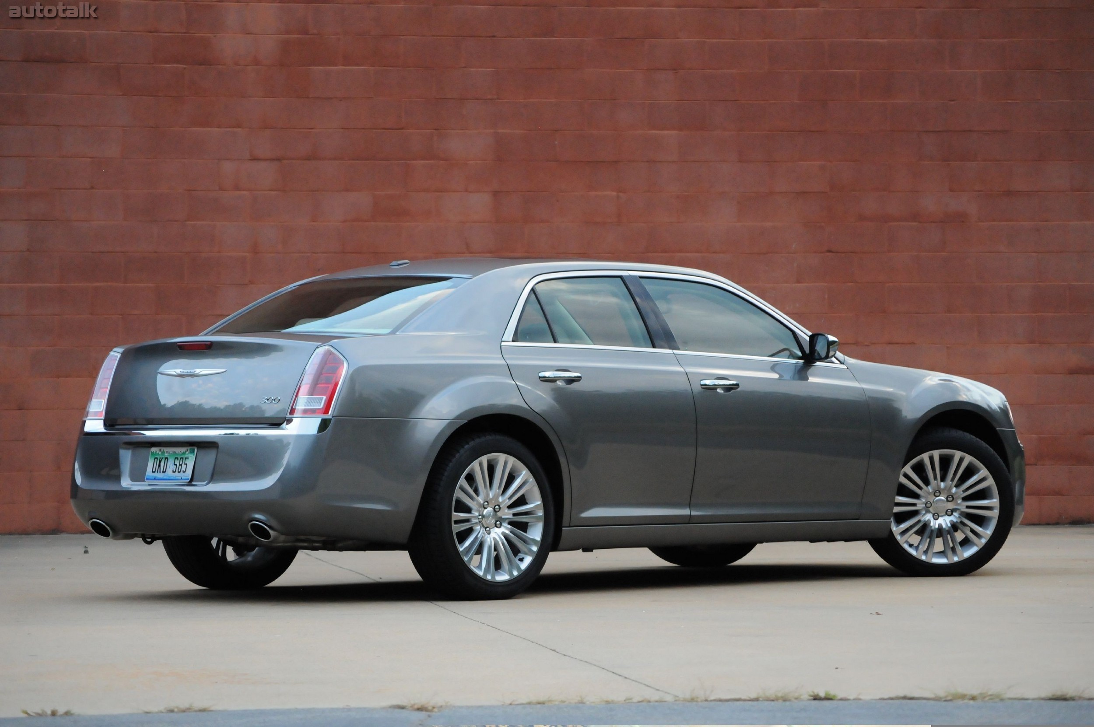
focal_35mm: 128
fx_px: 3870
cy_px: 364
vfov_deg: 10.7
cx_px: 547
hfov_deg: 16.1
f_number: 5.6
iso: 2000
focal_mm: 85
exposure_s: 1/250
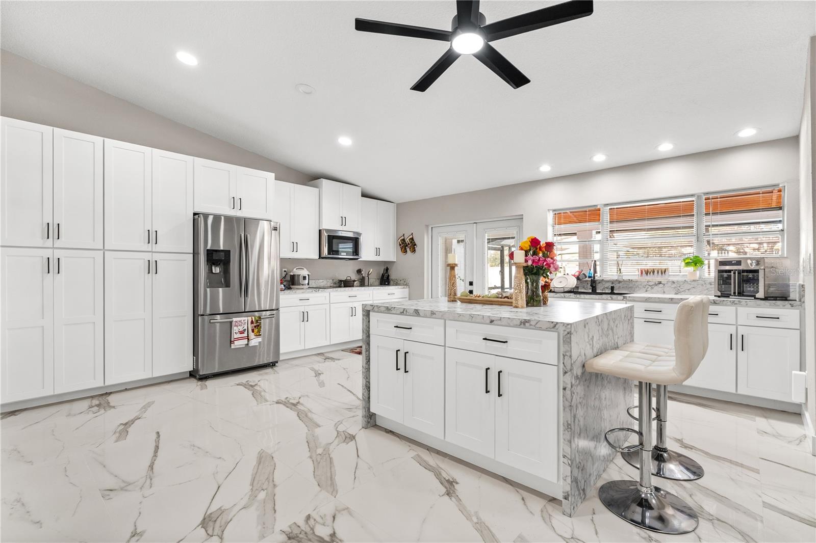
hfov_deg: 96.7
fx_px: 363
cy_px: 272
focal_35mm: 16
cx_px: 408
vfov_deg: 73.7
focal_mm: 16
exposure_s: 1/2
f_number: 8
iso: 400
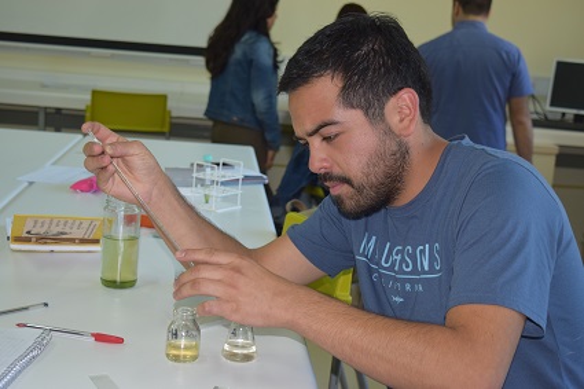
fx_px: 973
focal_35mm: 60
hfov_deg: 33.4
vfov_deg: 22.6
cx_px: 292
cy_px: 194
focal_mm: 40
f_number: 5
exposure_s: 1/100
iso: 800
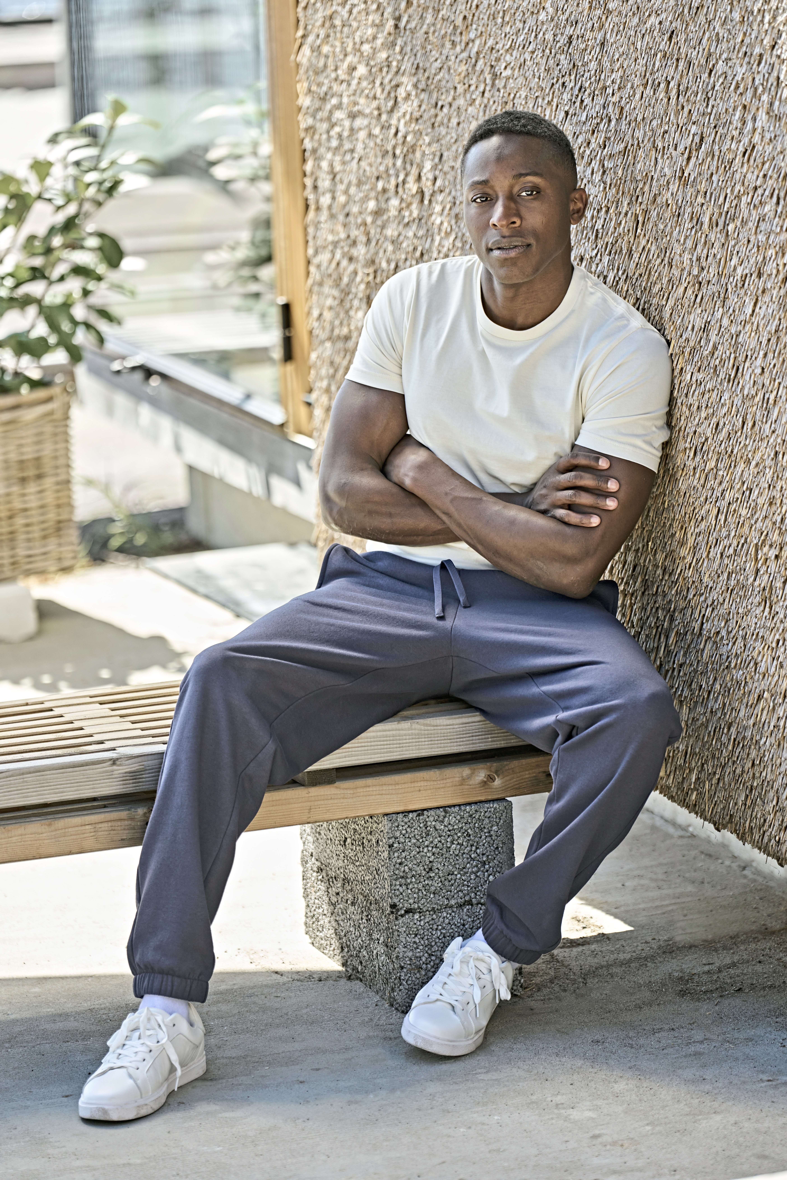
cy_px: 590
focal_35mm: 153
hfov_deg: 9.0
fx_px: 5017
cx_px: 394
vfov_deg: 13.4
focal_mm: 153
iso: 640
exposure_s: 1/2000
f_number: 2.8
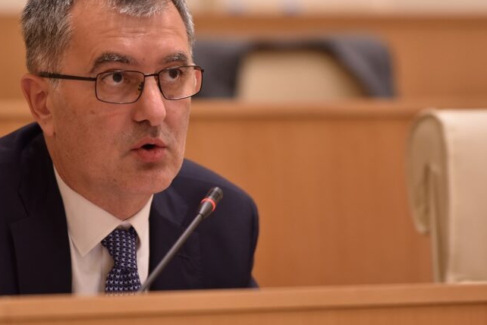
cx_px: 199
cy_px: 126
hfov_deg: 6.9
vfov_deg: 4.6
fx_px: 4044
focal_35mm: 299
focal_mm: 200
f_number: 2.8
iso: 1250
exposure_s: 1/125
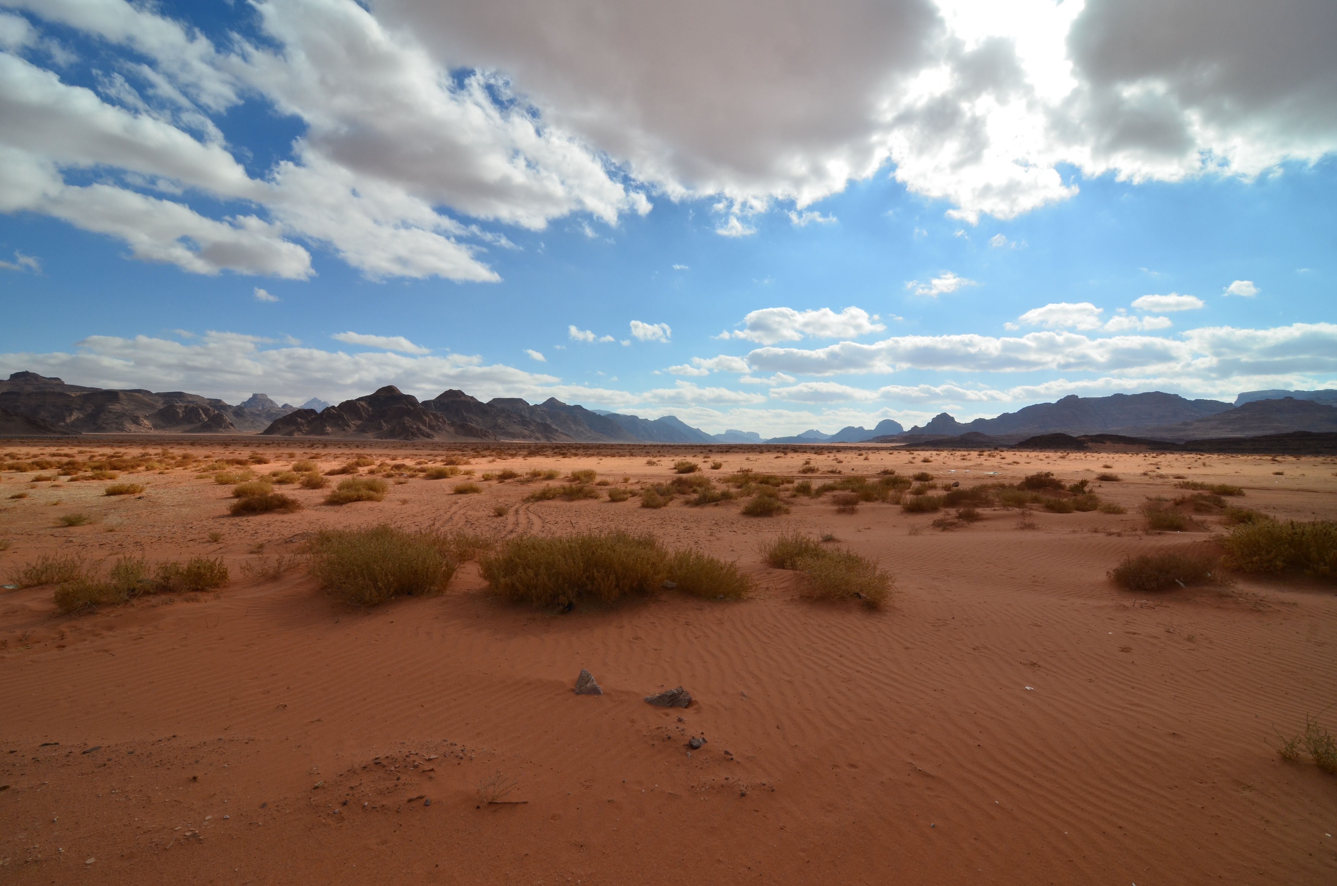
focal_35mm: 16
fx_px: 612
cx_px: 668
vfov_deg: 71.8
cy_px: 443
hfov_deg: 95.1
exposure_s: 1/500
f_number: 11
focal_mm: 11
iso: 200
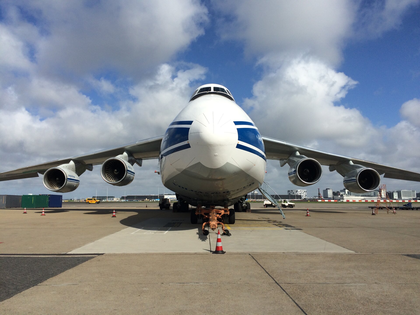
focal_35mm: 29
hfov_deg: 61.7
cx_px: 210
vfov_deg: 48.2
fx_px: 352
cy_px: 158
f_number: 2.2
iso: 32
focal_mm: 4.15
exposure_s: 1/3731
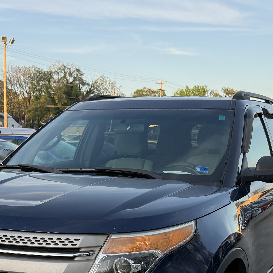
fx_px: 535
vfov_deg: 27.2
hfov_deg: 28.6
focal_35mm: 60
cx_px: 116
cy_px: 264
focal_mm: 6.76
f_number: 1.78
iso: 100
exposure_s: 1/677
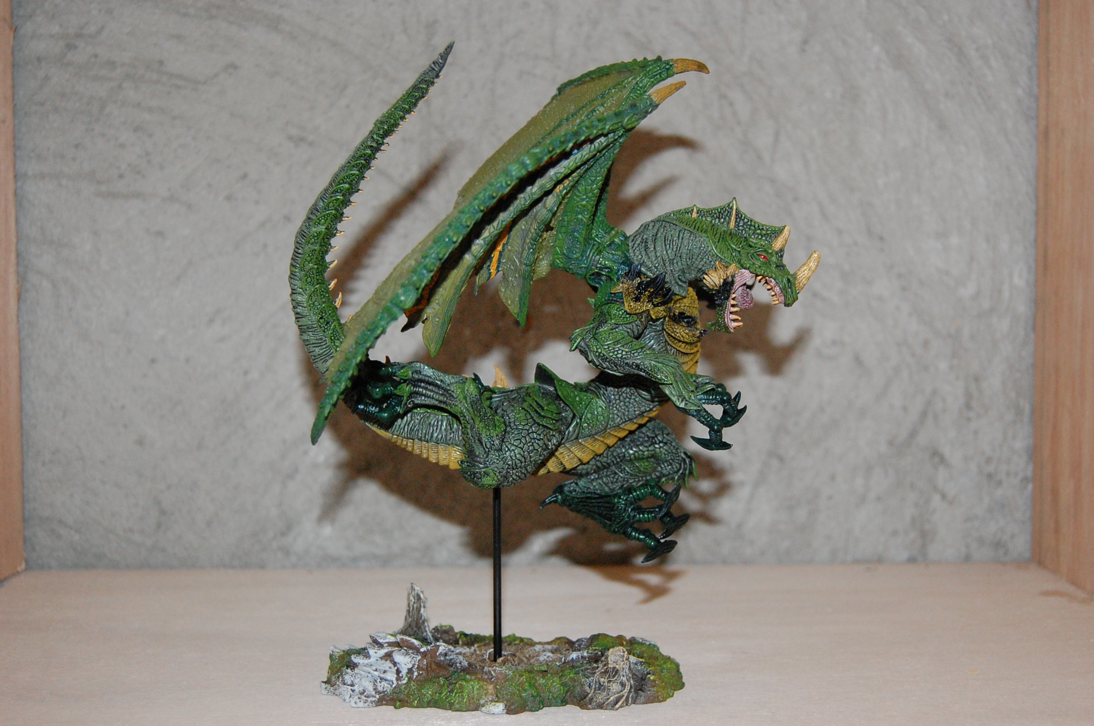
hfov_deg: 42.4
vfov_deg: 28.8
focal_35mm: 46
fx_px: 1411
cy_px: 363
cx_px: 547
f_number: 5
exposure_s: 1/60
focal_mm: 31
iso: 1600
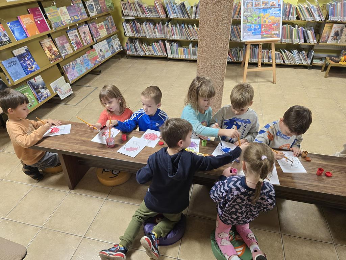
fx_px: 230
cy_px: 130
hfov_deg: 73.9
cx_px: 173
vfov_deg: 58.9
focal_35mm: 23
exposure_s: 1/120
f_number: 1.7
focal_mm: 6.3
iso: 400
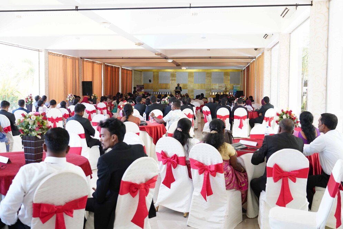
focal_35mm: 40
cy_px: 114
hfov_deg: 48.5
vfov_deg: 33.4
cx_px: 172
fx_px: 381
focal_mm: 40
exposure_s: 1/160
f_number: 4
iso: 1600
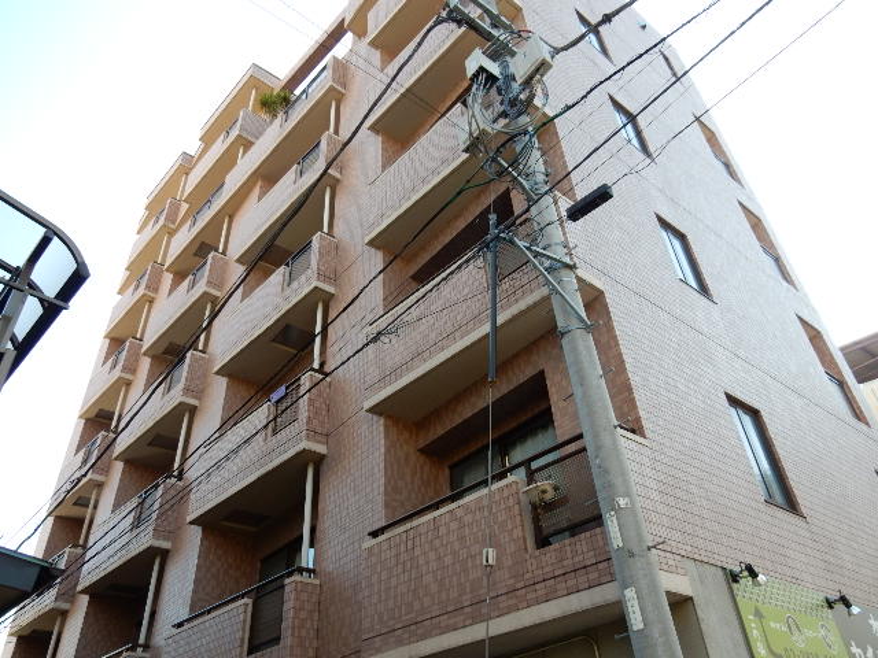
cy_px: 329
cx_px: 439
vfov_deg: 54.9
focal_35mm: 25
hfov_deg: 69.4
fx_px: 634
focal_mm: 4.5
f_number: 3.7
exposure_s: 1/200
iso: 125
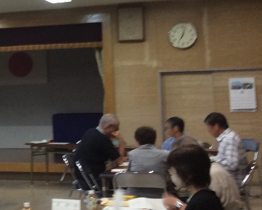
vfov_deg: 15.2
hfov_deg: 17.6
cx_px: -98
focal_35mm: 101
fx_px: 783
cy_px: 52
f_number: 2.4
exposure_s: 1/24
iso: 64
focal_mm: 3.3
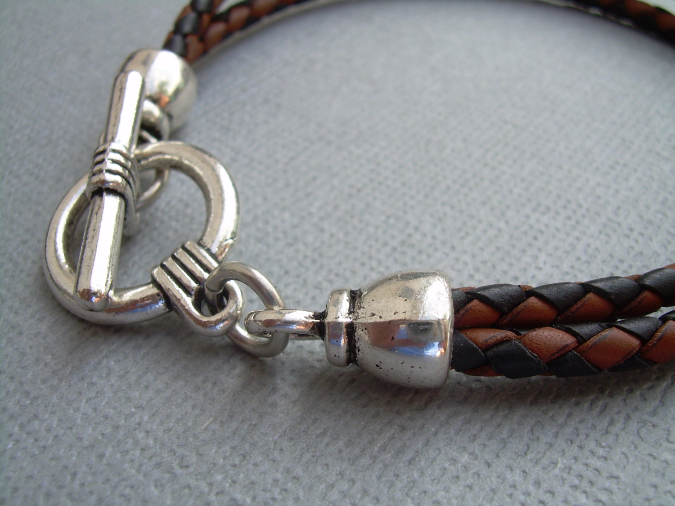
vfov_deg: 37.7
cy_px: 253
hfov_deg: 49.0
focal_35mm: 38
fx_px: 741
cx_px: 338
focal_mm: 6.3
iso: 50
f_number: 4.6
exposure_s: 1/177
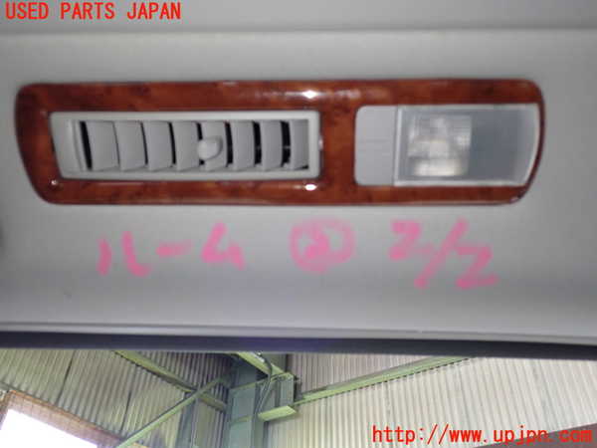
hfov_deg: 56.8
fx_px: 552
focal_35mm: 32
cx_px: 298
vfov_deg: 44.2
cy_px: 224
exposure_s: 1/30
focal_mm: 5.79
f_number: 2.4
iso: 500
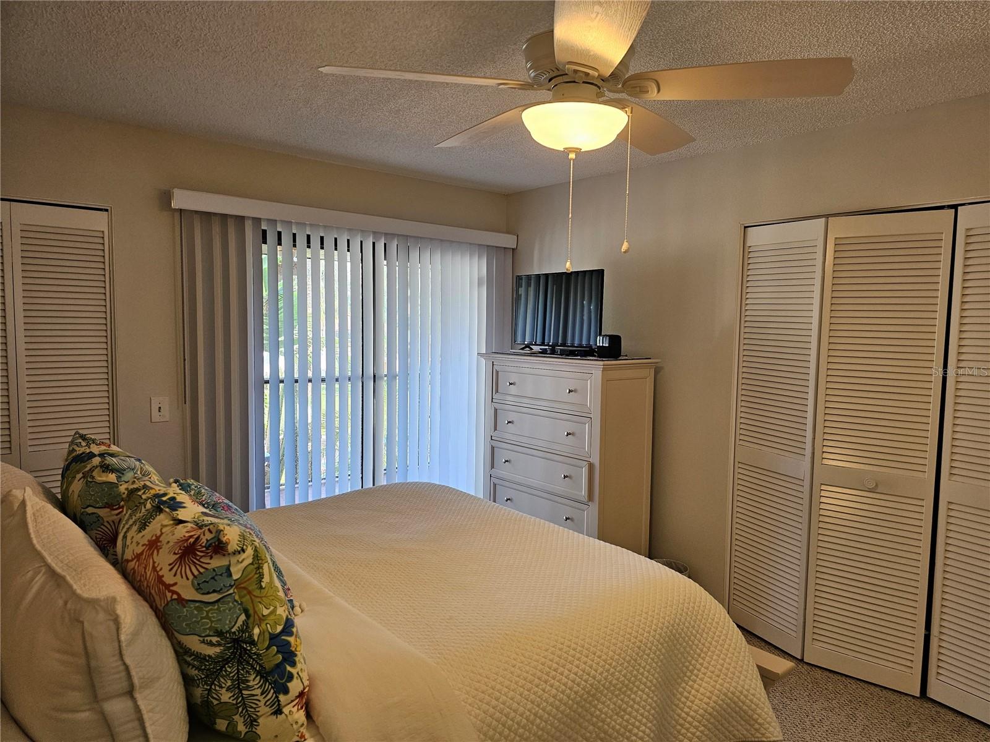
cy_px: 371
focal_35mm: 23
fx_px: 658
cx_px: 495
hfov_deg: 73.9
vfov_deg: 58.9
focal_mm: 6.3
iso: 200
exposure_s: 1/120
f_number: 1.7
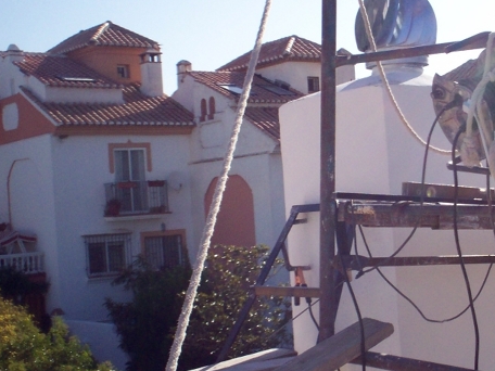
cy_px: 182
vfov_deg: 20.7
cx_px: 360
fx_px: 1015
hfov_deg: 27.1
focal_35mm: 71
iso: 100
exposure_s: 1/697
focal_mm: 6
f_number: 4.5
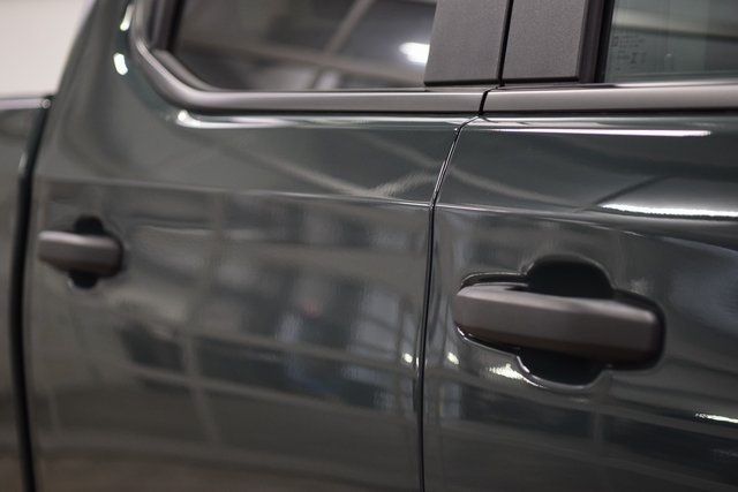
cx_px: 369
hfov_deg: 19.5
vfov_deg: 13.0
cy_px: 246
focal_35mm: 105
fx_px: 2153
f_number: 3.2
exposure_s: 1/125
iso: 1600
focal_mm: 70
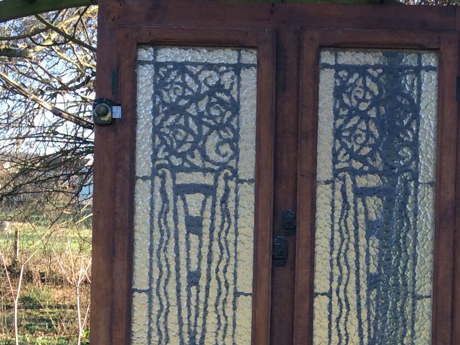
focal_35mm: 85
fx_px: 1130
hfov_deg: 22.9
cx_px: 314
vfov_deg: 16.7
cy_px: 401
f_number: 2.4
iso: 32
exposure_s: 1/213
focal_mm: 3.3
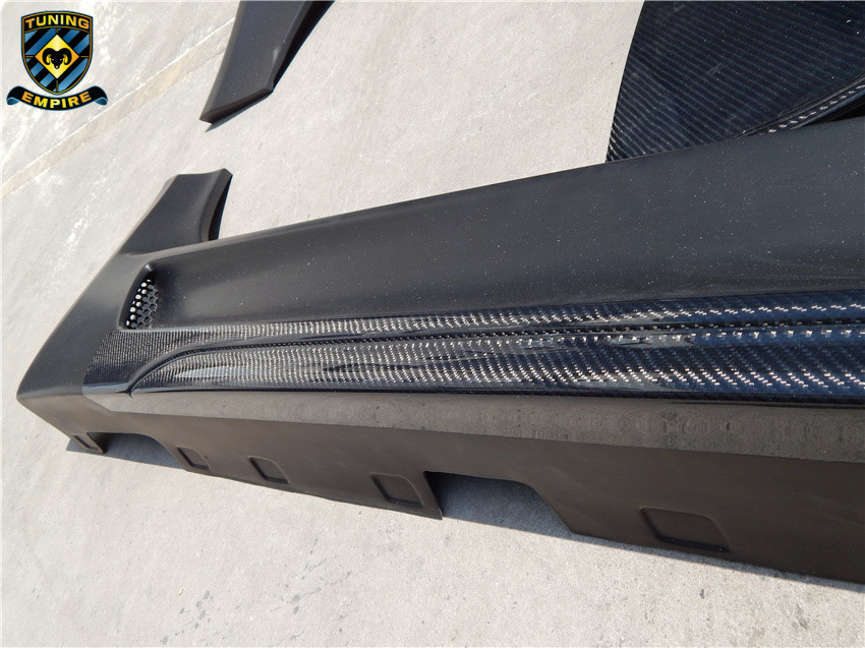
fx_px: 774
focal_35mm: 31
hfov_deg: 58.4
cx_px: 432
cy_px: 324
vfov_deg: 45.4
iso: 125
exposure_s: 1/1000
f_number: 3.2
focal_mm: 5.6
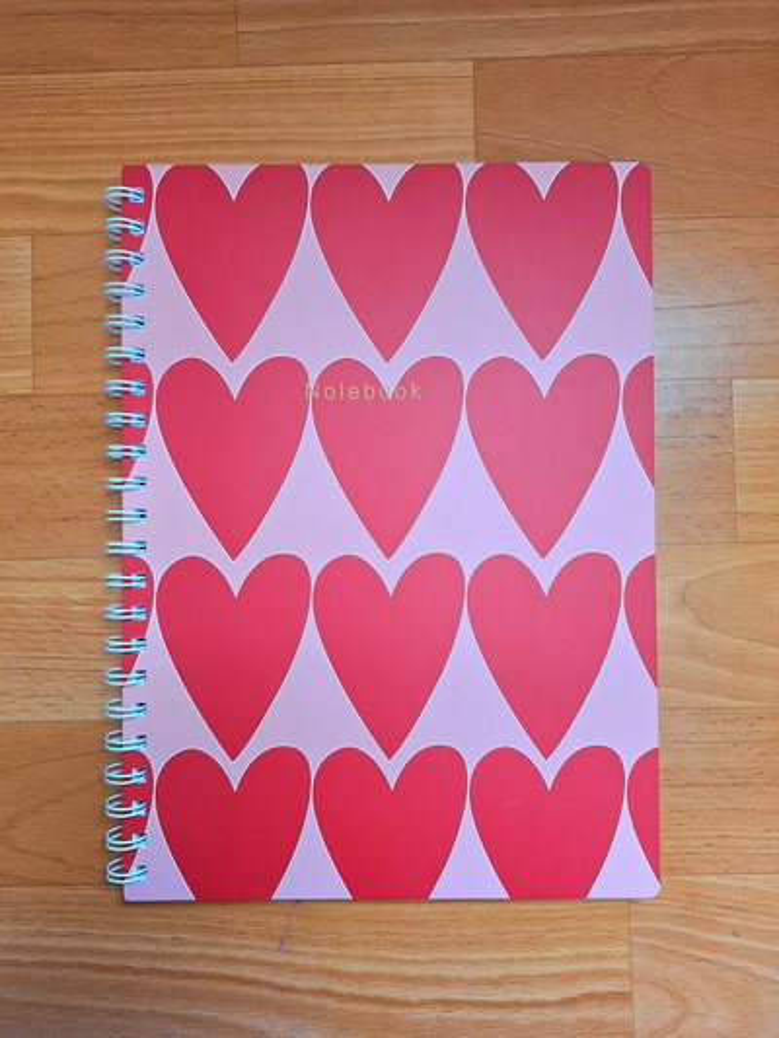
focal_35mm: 23
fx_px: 690
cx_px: 390
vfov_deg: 73.9
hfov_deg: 58.9
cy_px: 519
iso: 250
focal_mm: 5.54
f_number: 1.8
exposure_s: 1/50
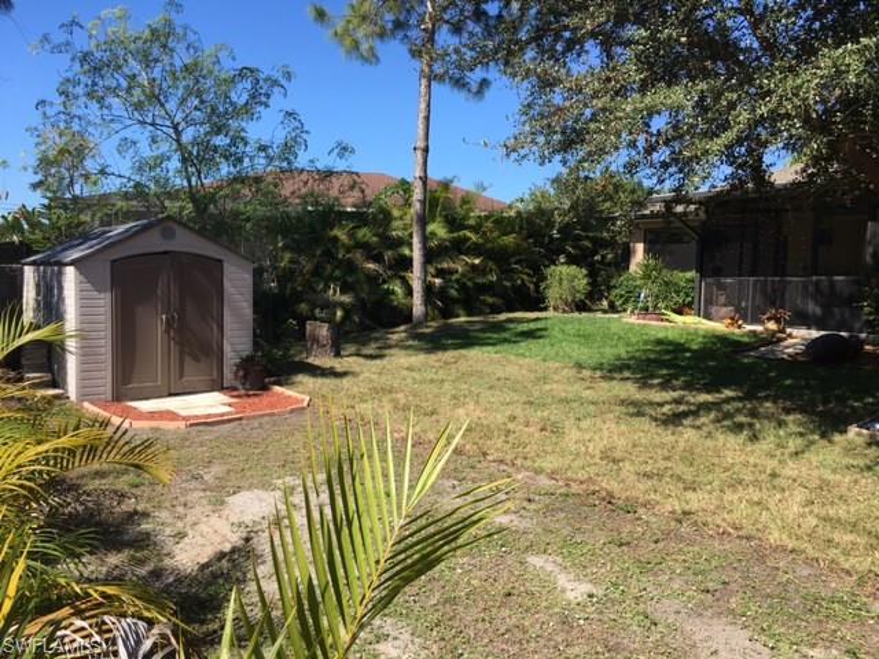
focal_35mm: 29
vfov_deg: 48.2
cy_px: 330
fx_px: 736
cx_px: 440
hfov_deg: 61.7
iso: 25
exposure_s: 1/1012
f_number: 2.2
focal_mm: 4.15
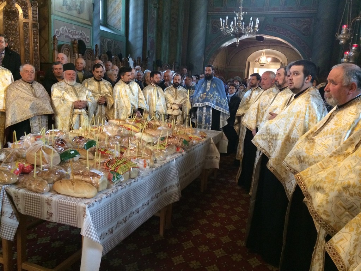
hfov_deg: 60.0
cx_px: 180
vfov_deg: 46.8
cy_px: 136
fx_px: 313
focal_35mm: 30
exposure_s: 1/15
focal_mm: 4.12
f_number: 2.2
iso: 400
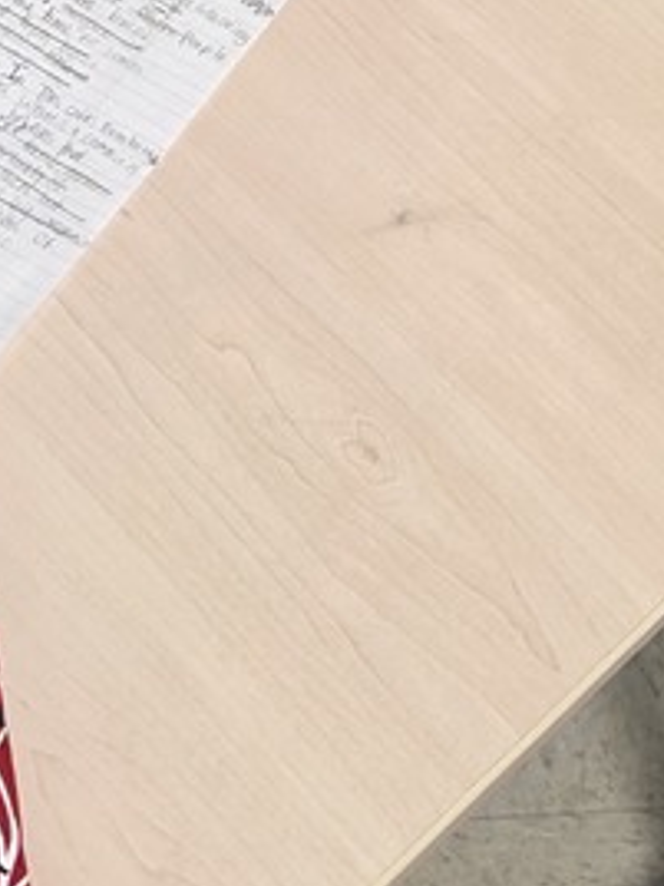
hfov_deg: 16.4
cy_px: -357
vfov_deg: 19.9
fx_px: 2251
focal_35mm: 88
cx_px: -17
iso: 400
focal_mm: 5.4
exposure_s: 1/120
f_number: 1.8
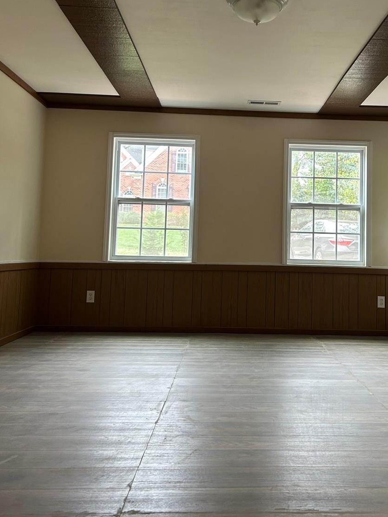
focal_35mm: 36
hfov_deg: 39.3
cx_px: 253
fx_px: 538
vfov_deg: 51.1
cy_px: 210
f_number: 1.5
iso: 100
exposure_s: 1/120
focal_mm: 5.7
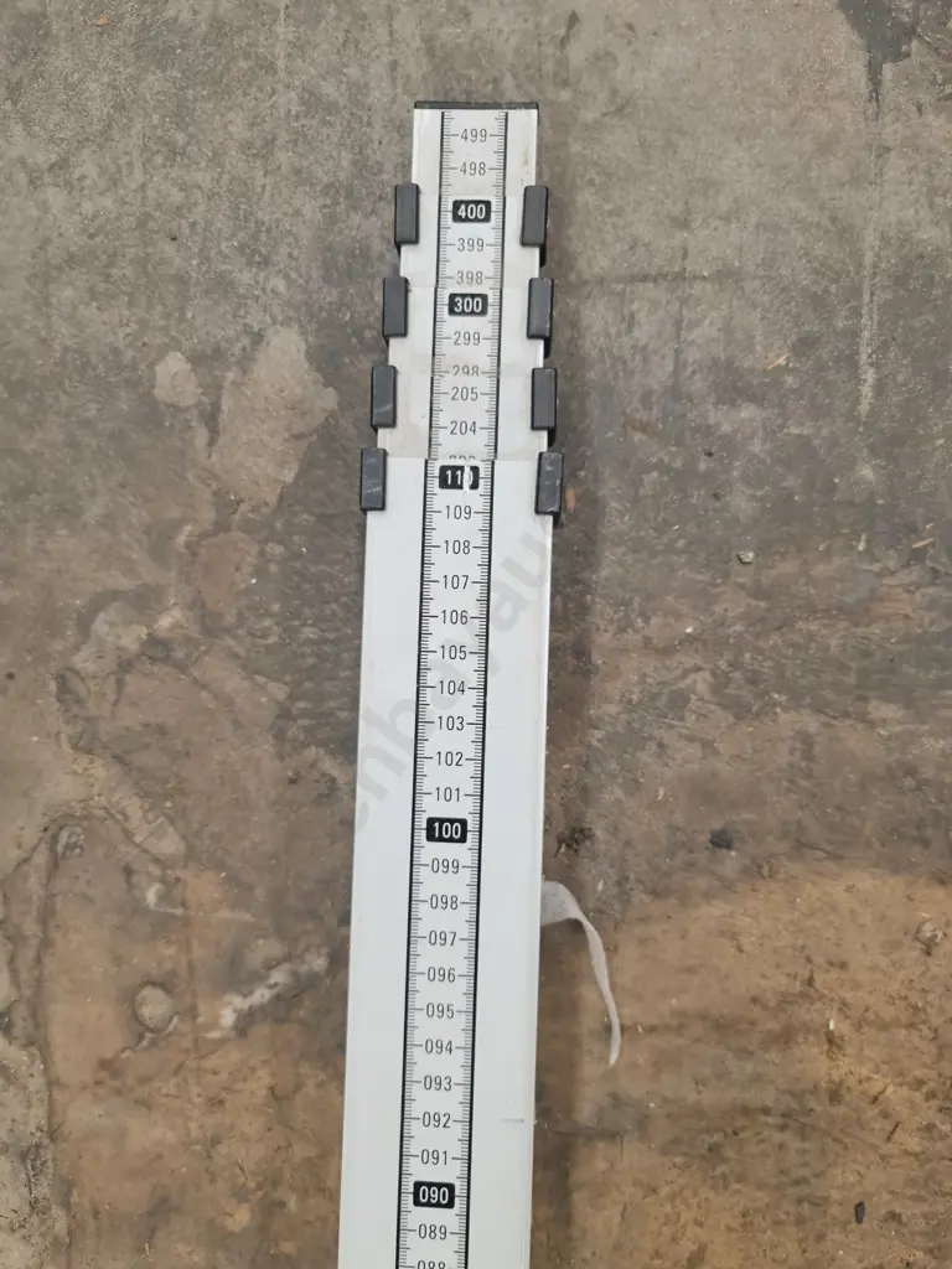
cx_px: 476
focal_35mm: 25
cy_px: 634
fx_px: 917
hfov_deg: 54.9
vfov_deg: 69.4
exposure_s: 1/120
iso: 50
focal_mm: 7
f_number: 1.8
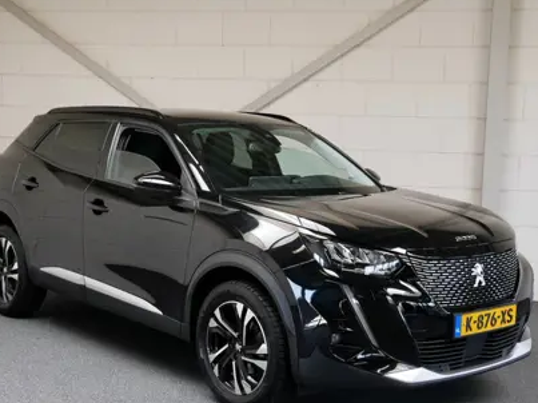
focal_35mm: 50
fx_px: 777
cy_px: 226
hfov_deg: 38.2
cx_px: 263
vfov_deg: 29.1
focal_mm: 21
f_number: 4
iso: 320
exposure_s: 1/60
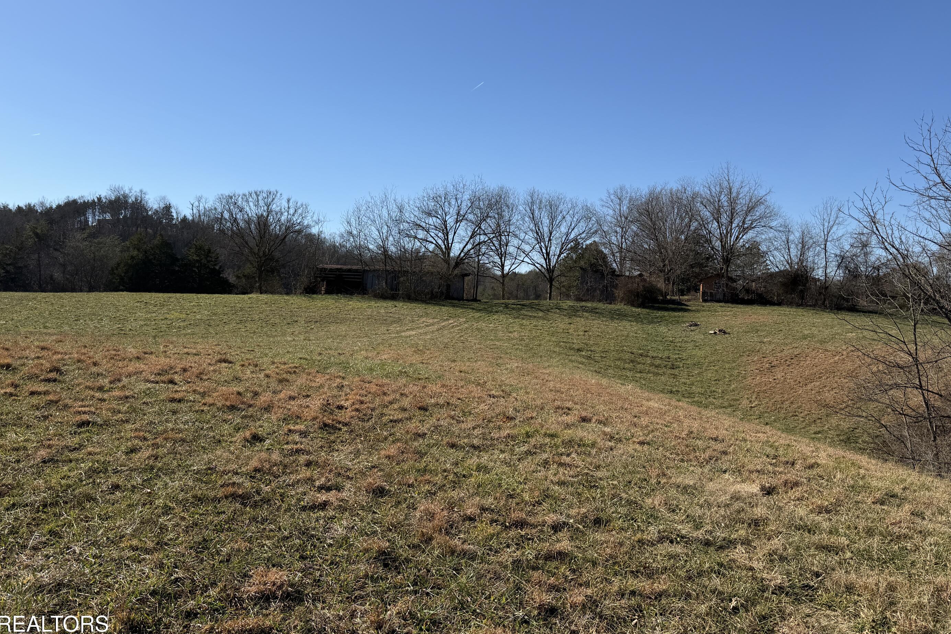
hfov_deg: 67.4
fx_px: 713
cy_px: 274
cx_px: 460
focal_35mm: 27
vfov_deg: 47.8
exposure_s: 1/5319
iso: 80
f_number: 1.78
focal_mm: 6.76
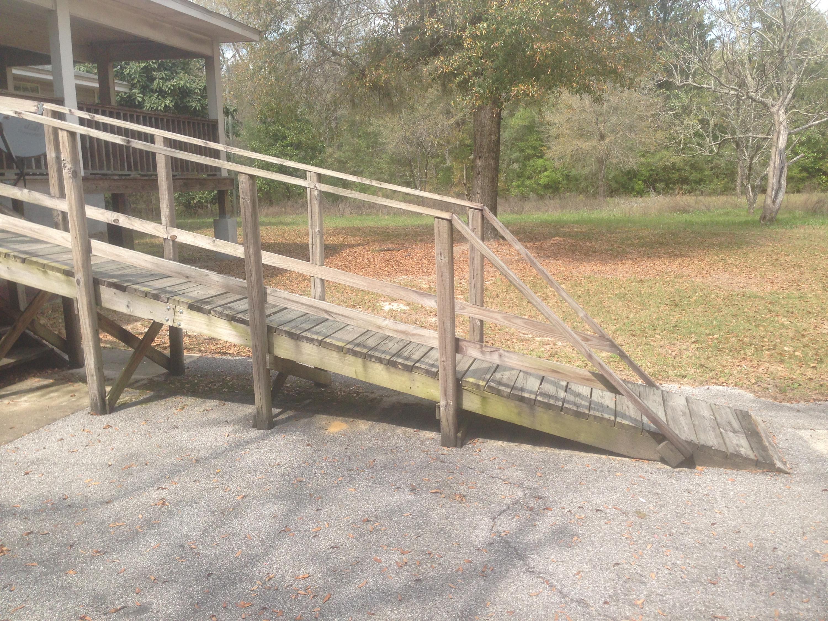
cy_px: 310
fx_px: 789
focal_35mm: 33
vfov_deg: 42.9
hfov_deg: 55.4
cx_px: 414
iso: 50
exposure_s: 1/645
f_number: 2.4
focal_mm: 4.12
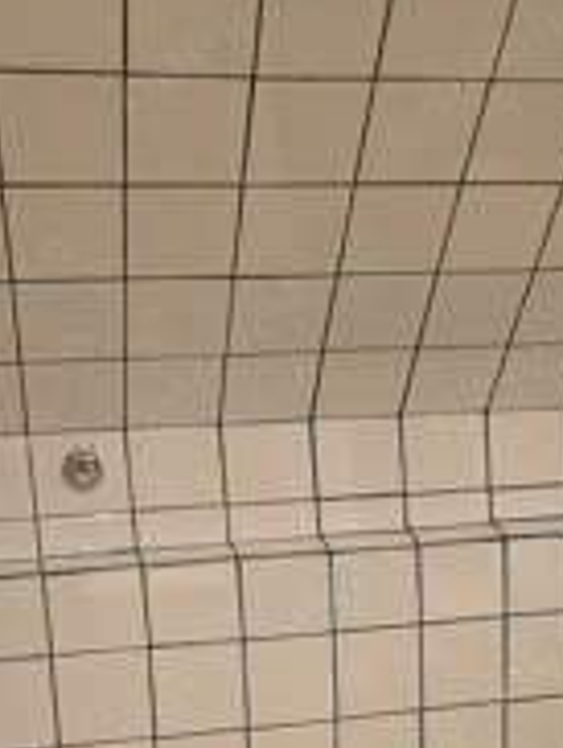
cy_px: 707
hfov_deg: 25.6
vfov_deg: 31.7
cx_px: 349
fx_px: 1233
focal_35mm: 57
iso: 640
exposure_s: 1/50.3
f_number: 1.8
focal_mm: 5.4
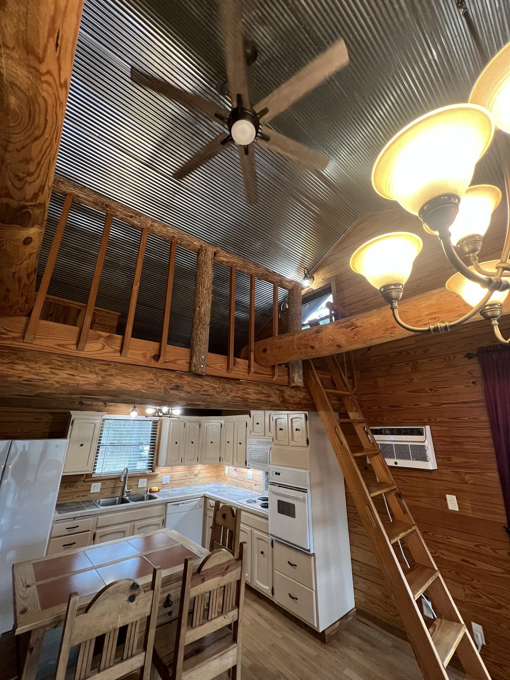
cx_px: 255
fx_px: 255
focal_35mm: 13
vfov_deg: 106.2
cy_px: 340
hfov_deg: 89.9
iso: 320
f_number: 1.8
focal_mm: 1.57
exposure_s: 1/60
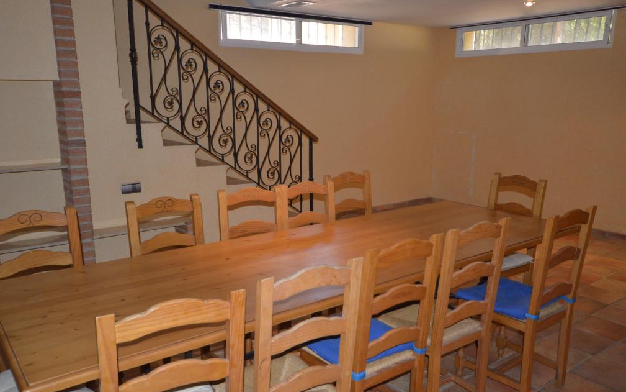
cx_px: 310
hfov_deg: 61.2
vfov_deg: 40.6
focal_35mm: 31
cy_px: 207
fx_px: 529
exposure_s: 1/60
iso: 800
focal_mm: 20
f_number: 5.6
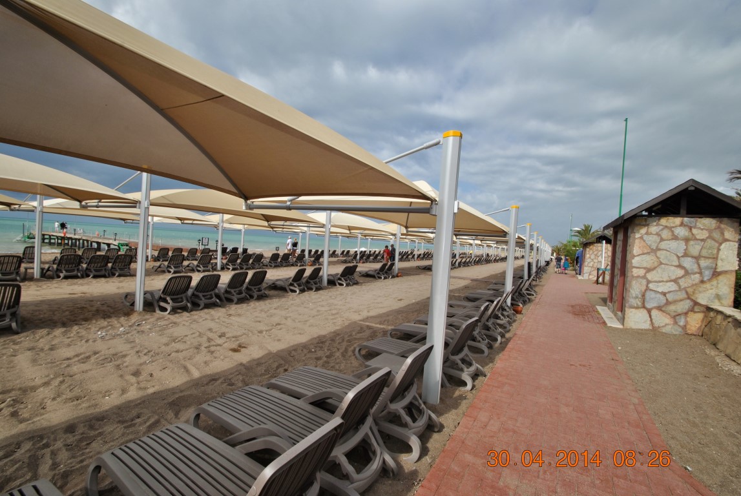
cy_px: 248
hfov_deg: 100.3
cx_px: 370
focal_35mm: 15
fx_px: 309
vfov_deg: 77.5
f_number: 11
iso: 100
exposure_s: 1/200
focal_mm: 10
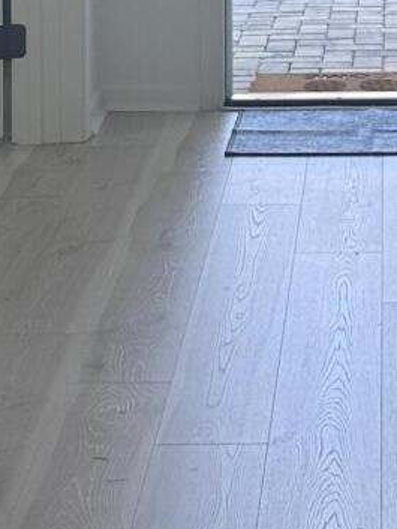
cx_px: 422
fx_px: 2078
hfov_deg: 10.8
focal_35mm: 136
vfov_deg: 13.6
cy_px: -265
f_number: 1.78
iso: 80
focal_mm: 6.86
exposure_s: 1/309
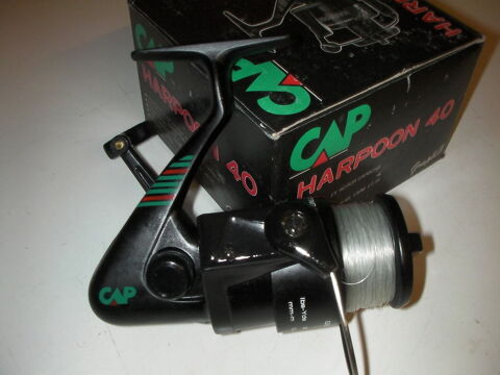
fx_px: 549
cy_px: 188
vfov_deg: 37.7
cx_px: 250
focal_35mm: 38
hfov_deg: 49.0
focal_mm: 6.3
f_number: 5.6
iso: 200
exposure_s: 1/30
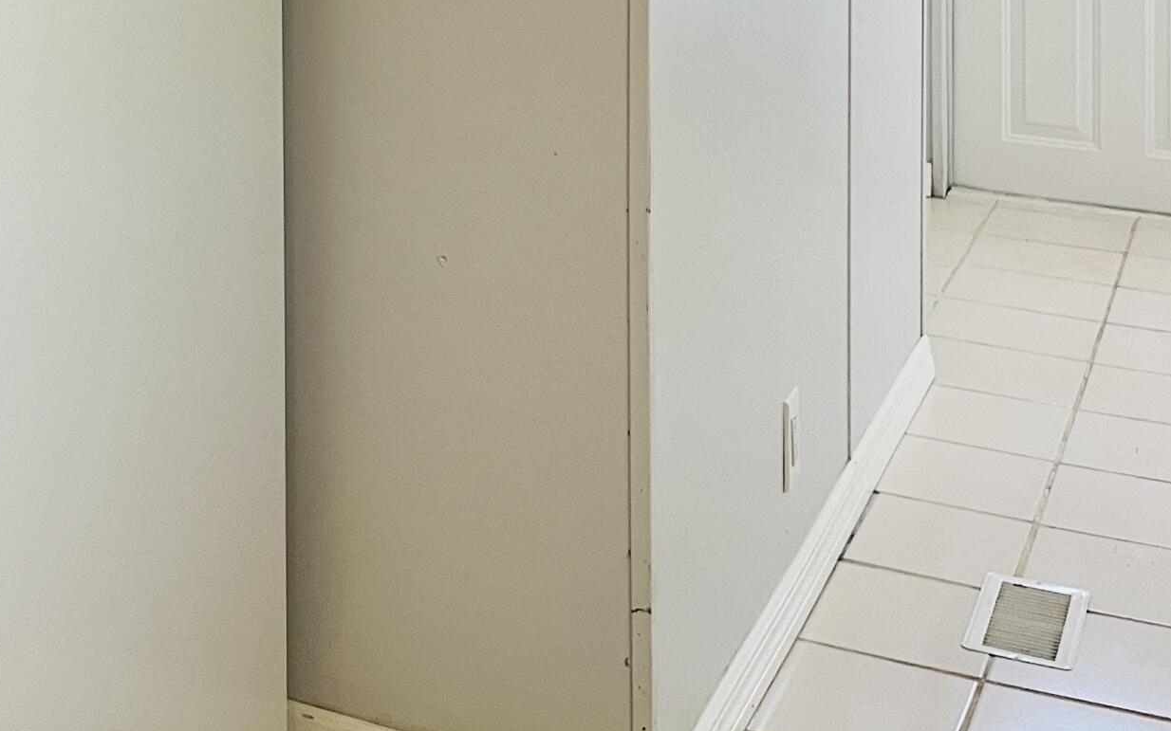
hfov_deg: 28.7
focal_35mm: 67
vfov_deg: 17.7
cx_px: -3
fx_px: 2138
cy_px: -318
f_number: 1.6
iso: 80
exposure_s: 1/60
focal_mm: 5.1
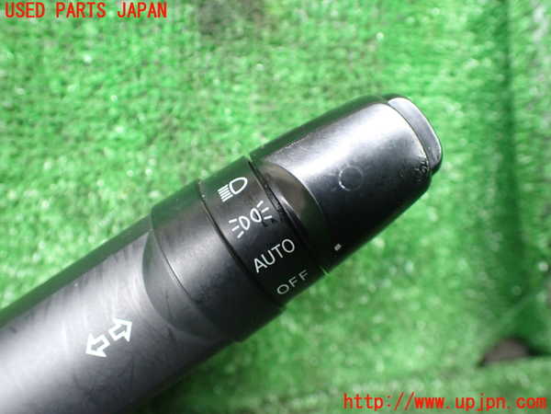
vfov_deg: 46.8
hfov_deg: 60.0
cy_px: 207
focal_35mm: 30
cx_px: 276
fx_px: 478
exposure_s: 1/80
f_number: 2.3
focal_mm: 5.4
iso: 800
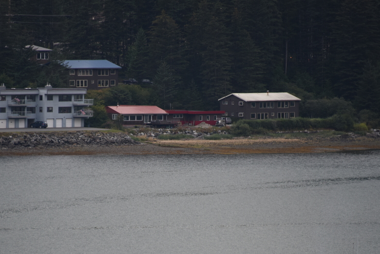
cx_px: 142
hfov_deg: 4.2
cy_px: 195
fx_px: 5196
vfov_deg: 2.8
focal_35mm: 492
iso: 250
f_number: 5.6
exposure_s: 1/640
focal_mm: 300
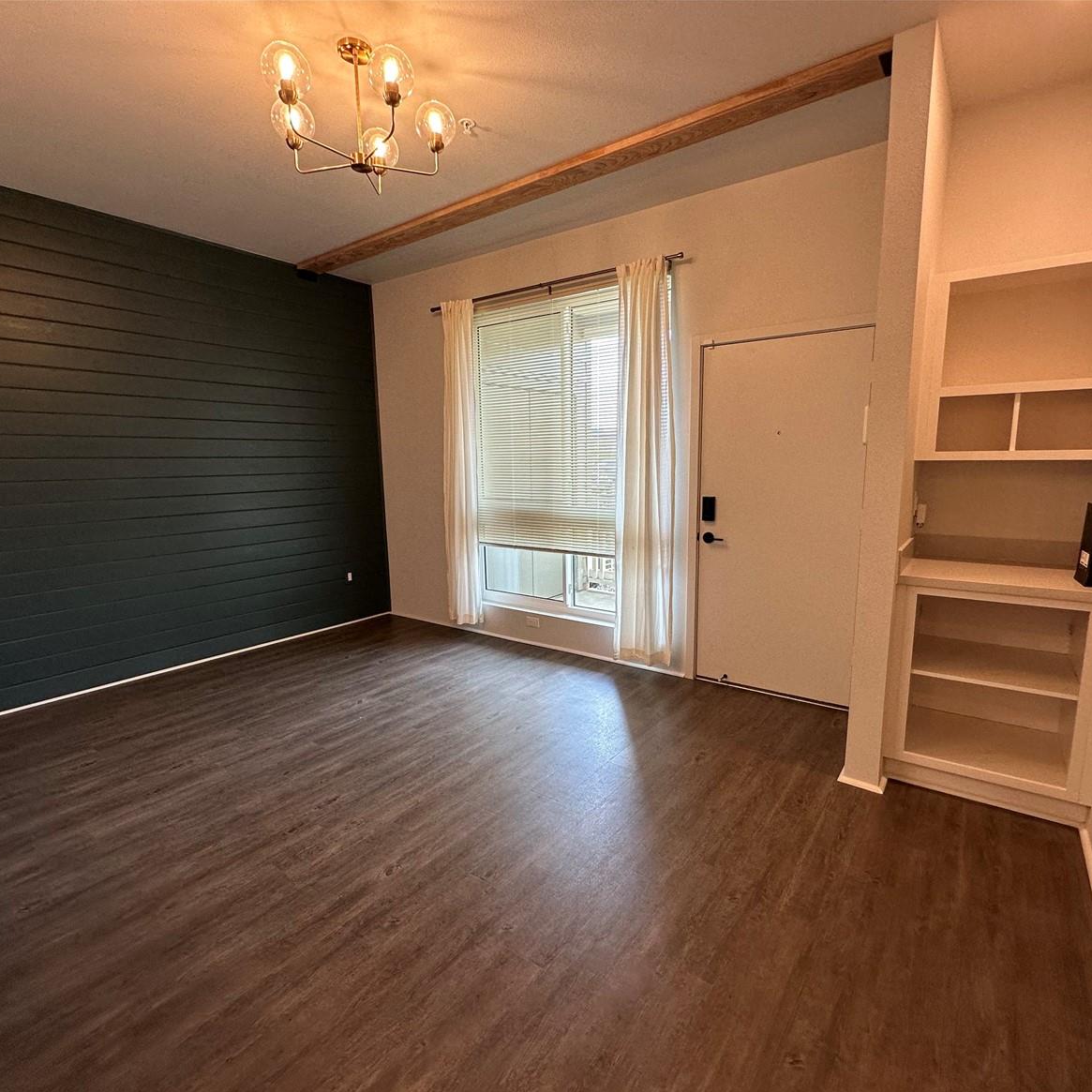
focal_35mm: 17
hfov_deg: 83.9
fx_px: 607
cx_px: 570
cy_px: 561
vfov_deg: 83.9
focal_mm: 2.22
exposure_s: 1/120
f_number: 2.2
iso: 160
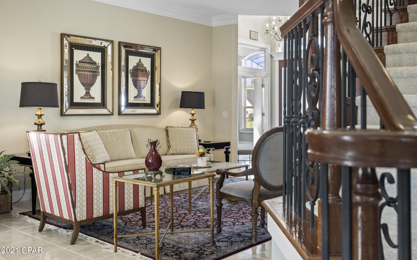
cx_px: 210
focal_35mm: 38
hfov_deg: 51.5
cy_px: 120
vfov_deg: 33.6
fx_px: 432
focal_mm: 24
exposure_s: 1/40
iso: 500
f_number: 2.8
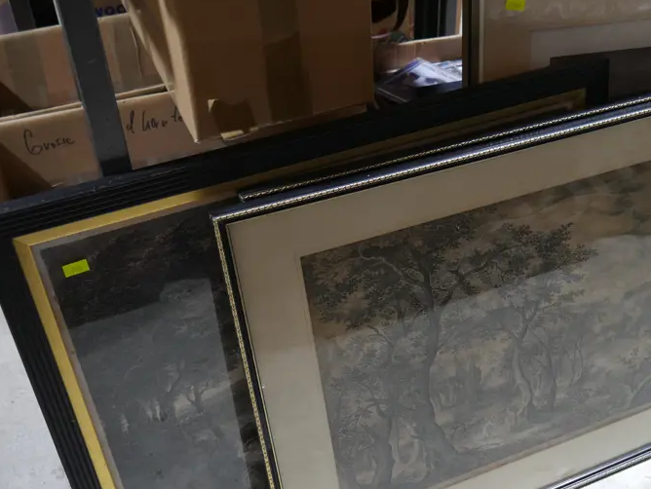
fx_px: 866
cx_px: 447
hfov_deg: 40.6
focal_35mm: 46
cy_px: 287
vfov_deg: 31.5
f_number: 3.6
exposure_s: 1/60
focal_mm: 15
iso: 400
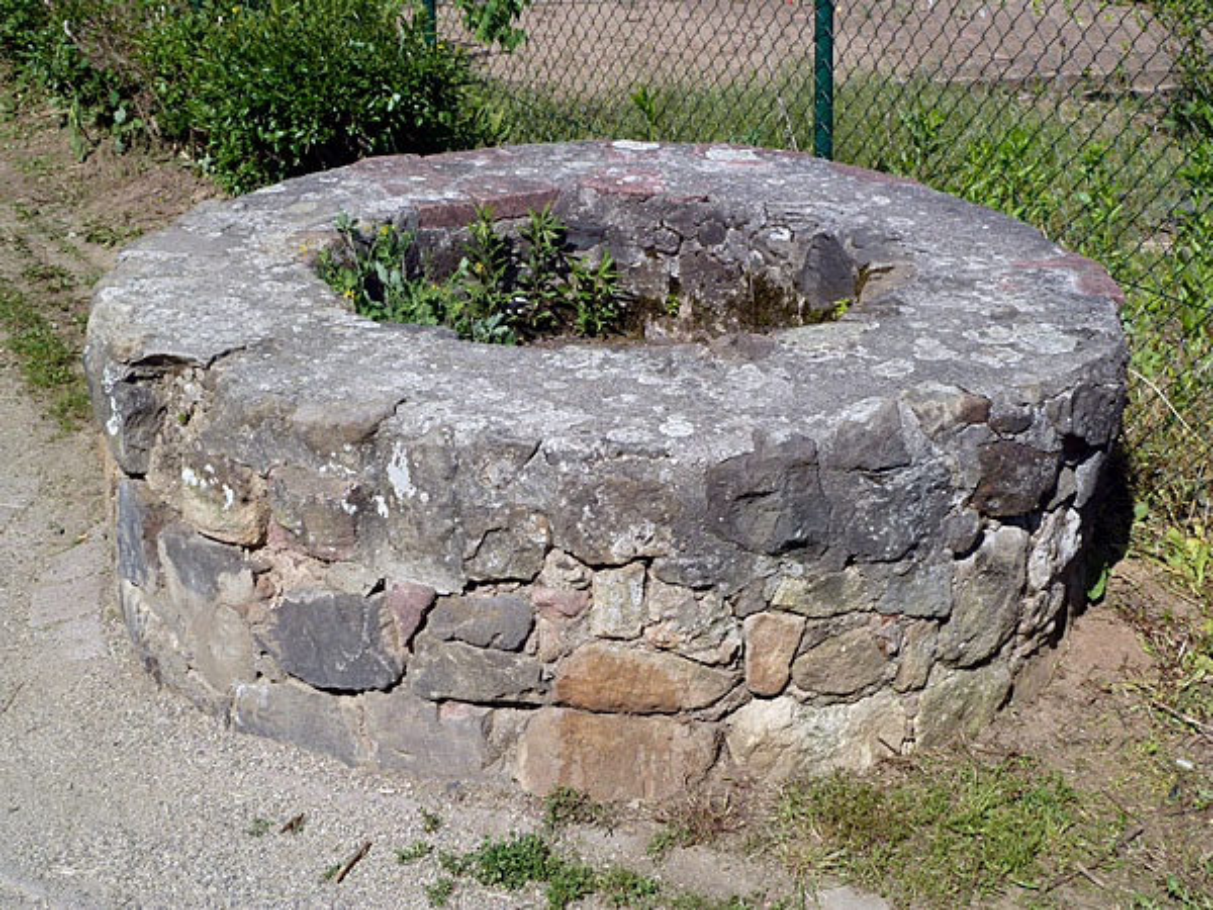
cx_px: 606
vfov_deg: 30.3
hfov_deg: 39.7
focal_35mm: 48
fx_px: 1682
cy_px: 455
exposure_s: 1/400
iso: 80
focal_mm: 7.9
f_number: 4.5
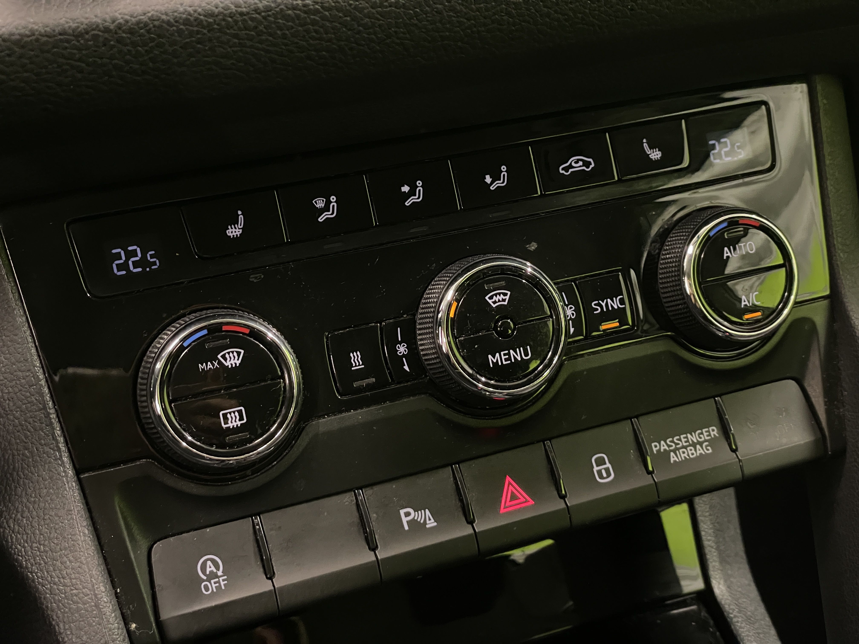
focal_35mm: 52
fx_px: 1290
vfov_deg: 28.0
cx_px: 430
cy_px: 322
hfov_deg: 36.8
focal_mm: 6
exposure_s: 1/33
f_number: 2
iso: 1000
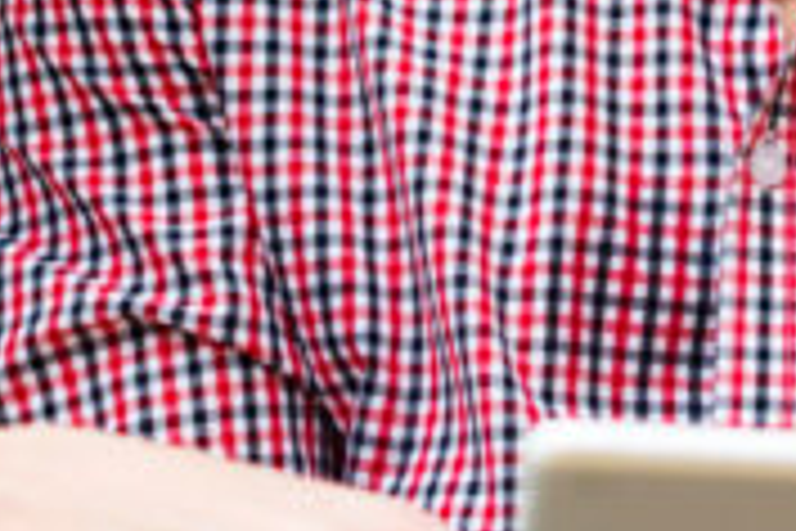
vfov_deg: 4.7
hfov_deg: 7.1
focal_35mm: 289
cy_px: -259
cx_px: 1043
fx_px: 6390
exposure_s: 1/100
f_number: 2.8
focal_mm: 50
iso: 100
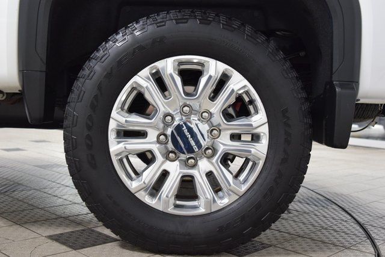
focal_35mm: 45
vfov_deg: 29.9
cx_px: 192
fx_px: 481
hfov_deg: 43.6
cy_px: 128
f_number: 4
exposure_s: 1/60
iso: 1600
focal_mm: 30
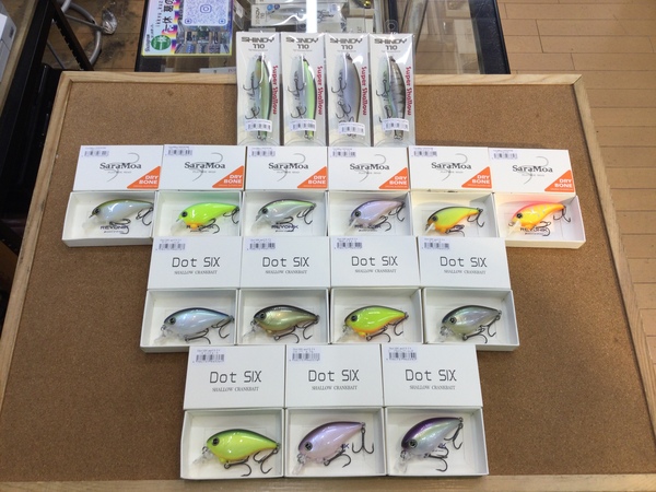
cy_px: 246
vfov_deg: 45.4
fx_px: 587
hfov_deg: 58.4
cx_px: 328
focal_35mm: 31
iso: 25
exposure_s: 1/60
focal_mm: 3.3
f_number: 2.4
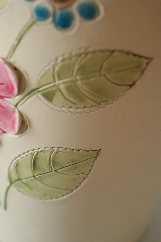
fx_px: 523
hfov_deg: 17.4
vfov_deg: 25.9
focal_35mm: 78
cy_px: 93
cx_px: 38
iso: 100
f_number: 6.3
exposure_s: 1/25
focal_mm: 32
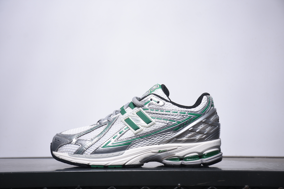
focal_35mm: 84
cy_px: 94
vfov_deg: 16.3
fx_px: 663
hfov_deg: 24.2
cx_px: 142
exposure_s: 1/20
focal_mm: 56
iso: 100
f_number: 5.6
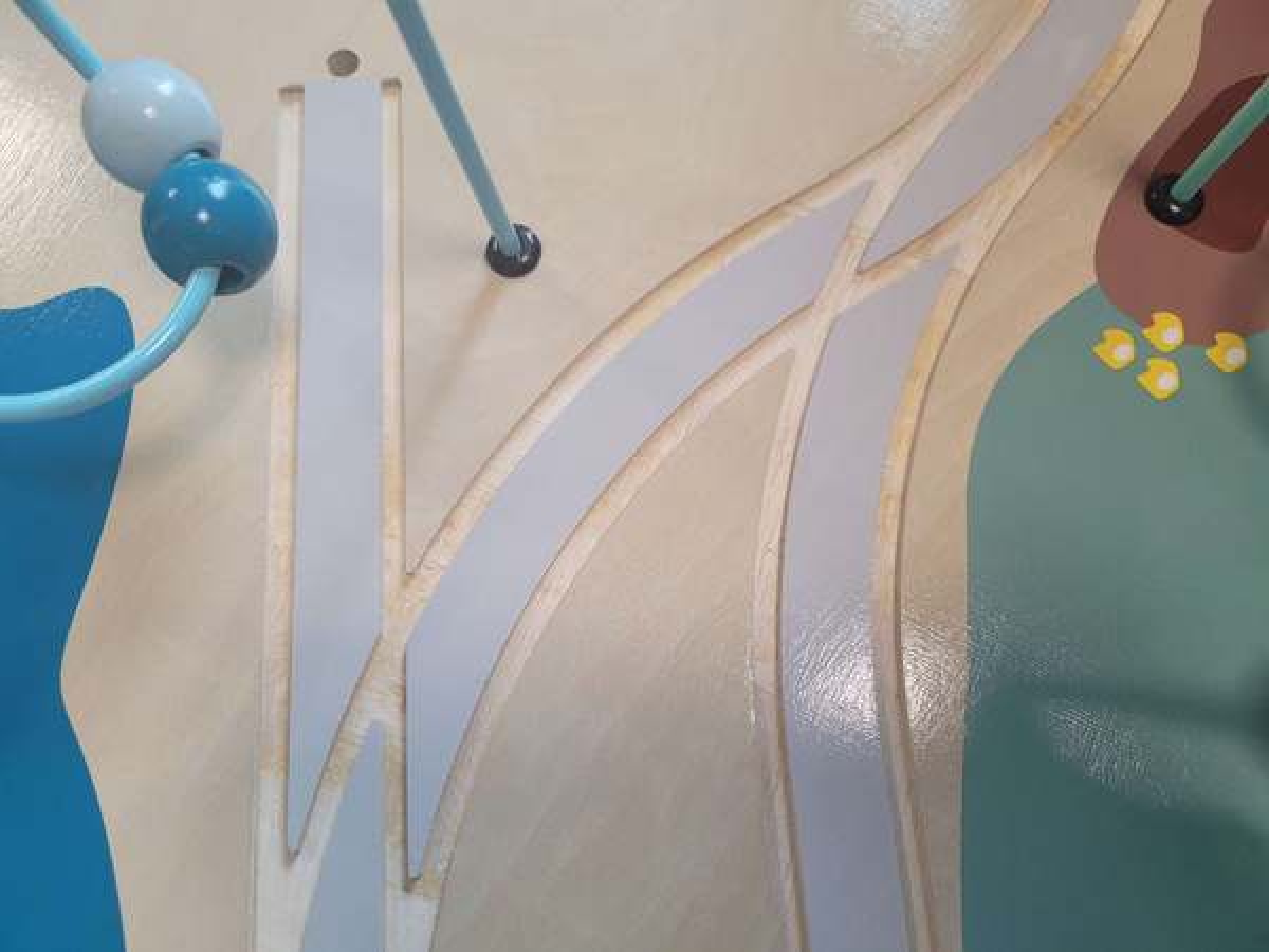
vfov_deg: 53.1
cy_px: 476
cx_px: 634
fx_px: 953
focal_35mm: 26
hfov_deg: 67.3
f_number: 1.8
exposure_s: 1/100
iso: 125
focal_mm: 5.4
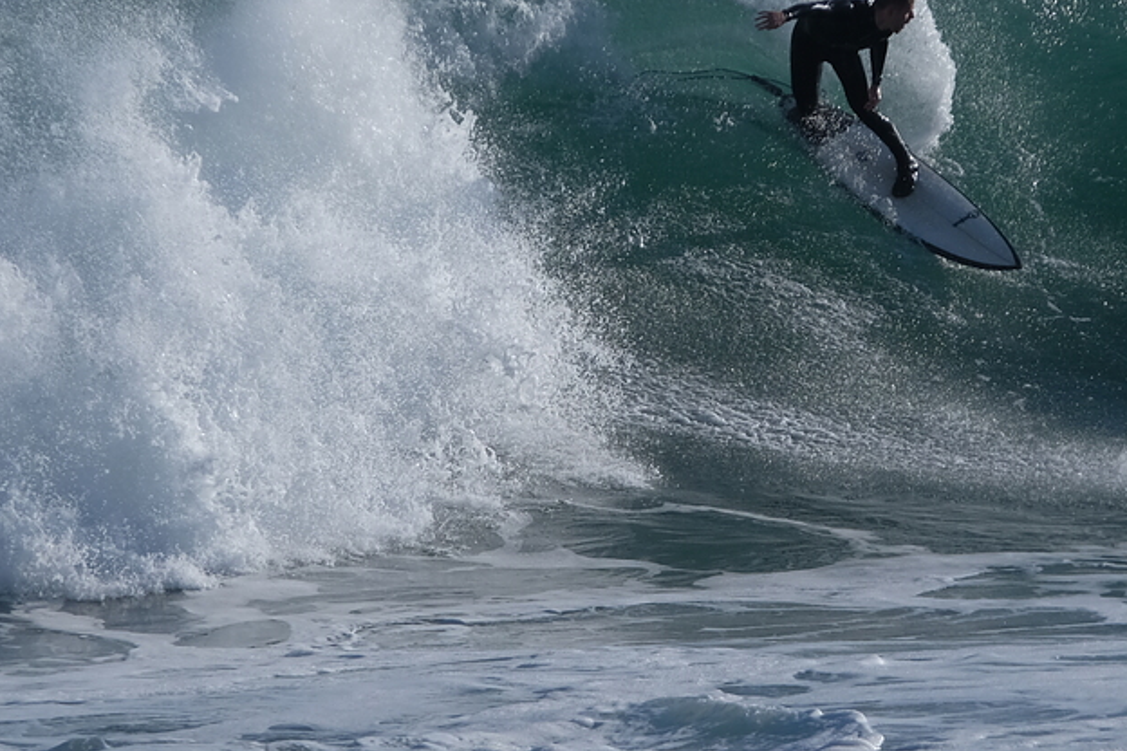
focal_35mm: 885
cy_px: 201
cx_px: 733
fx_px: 27703
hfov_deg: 2.3
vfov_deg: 1.6
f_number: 6.7
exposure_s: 1/2000
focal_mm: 230
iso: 250
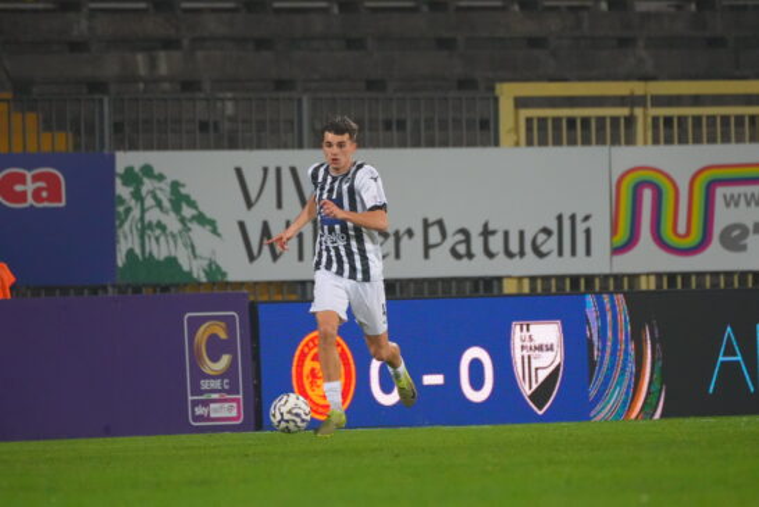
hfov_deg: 3.4
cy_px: 254
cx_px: 380
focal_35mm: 600
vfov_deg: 2.3
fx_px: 12660
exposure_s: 1/1000
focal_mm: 400
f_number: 5.6
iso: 6400
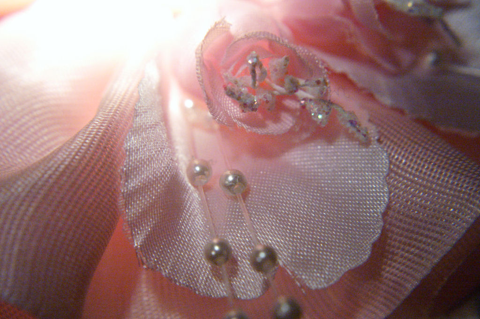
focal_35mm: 52
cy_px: 160
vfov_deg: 25.7
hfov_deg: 37.9
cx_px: 240
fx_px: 699
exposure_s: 1/100
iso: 3200
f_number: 8
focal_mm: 35
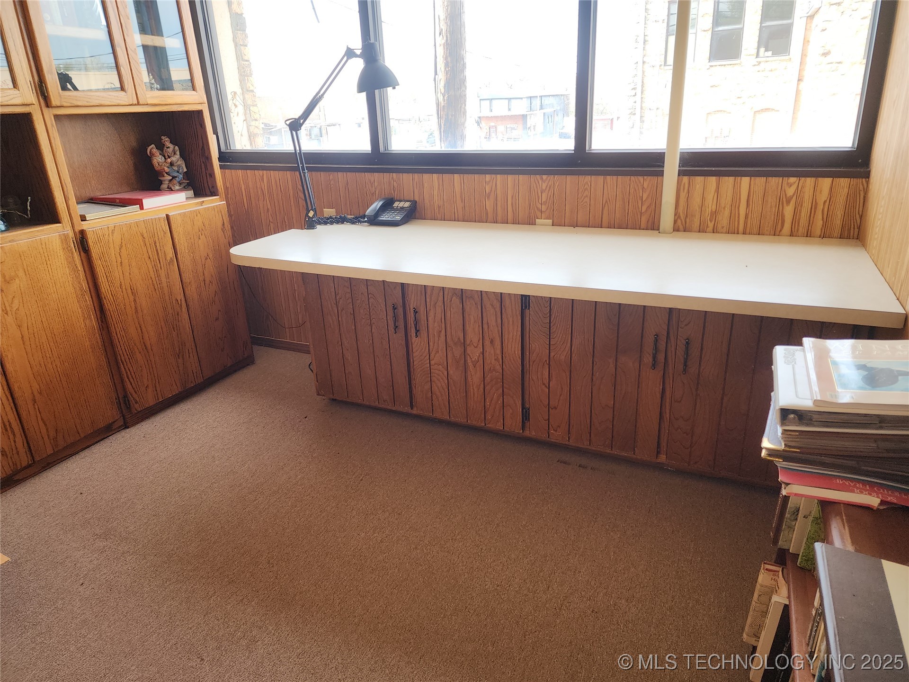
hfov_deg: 73.9
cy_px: 341
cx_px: 454
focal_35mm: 23
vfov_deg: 58.9
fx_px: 604
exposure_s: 1/60
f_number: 1.8
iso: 20
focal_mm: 6.4
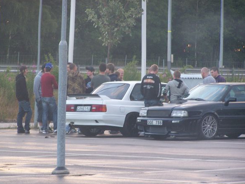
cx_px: 117
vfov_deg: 6.3
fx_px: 1687
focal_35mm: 238
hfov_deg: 8.3
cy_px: 99
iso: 160
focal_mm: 36.2
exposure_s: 1/60
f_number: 3.2
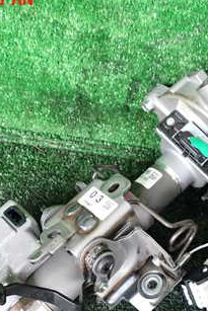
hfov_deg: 22.1
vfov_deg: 32.5
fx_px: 528
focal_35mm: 61
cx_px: 153
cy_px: 214
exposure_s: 1/30
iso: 400
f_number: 2.3
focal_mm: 5.4
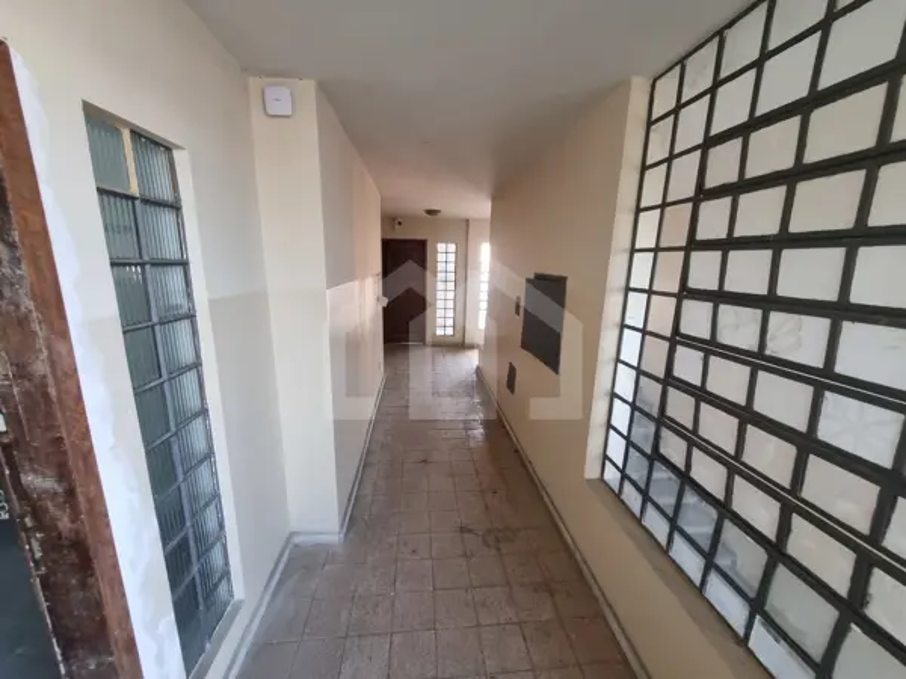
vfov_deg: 89.9
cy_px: 340
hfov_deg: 106.2
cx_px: 453
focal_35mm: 13
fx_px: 340
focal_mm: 1.74
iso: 320
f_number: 2.2
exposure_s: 1/60
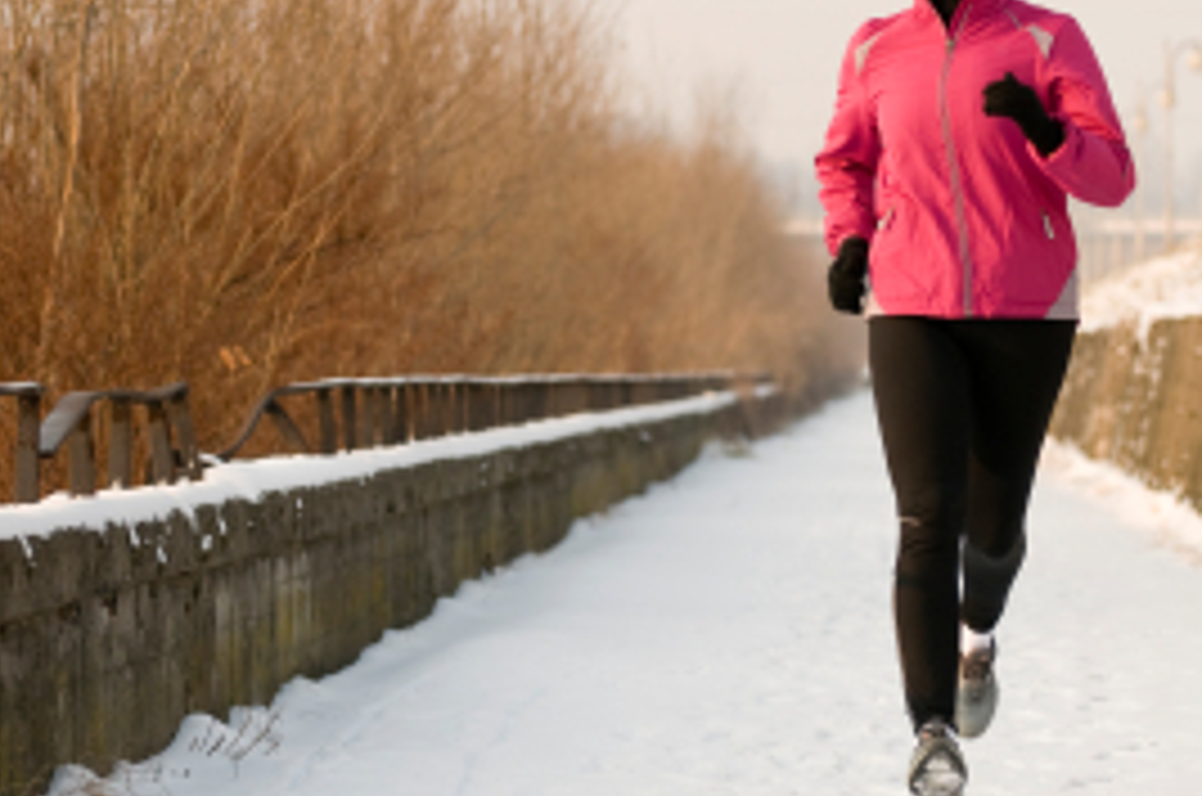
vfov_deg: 5.2
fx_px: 8765
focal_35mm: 263
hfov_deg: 7.8
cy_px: 418
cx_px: 797
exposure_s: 1/320
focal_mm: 110
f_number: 4.5
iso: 200
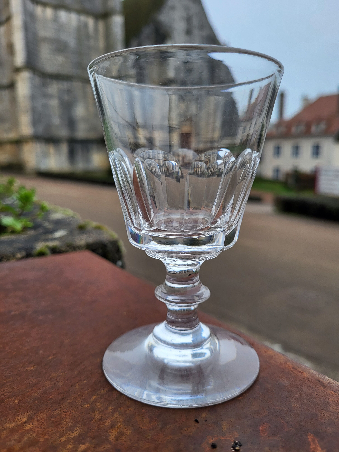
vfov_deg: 67.3
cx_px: 170
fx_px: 339
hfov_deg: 53.1
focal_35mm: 26
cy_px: 226
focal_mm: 5.4
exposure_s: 1/335
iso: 40
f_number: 1.8
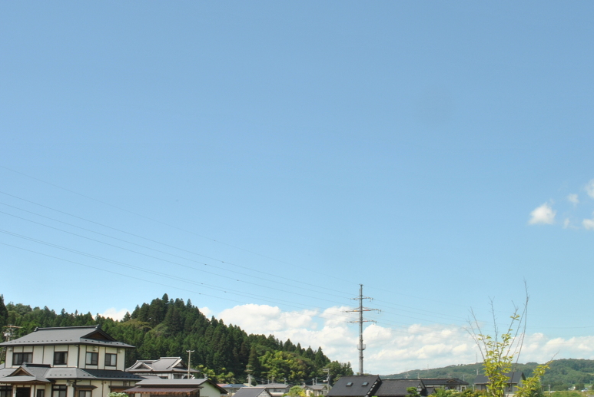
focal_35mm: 50
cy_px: 225
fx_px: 826
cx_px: 328
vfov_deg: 27.0
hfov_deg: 39.5
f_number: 22
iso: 200
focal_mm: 28
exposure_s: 1/40
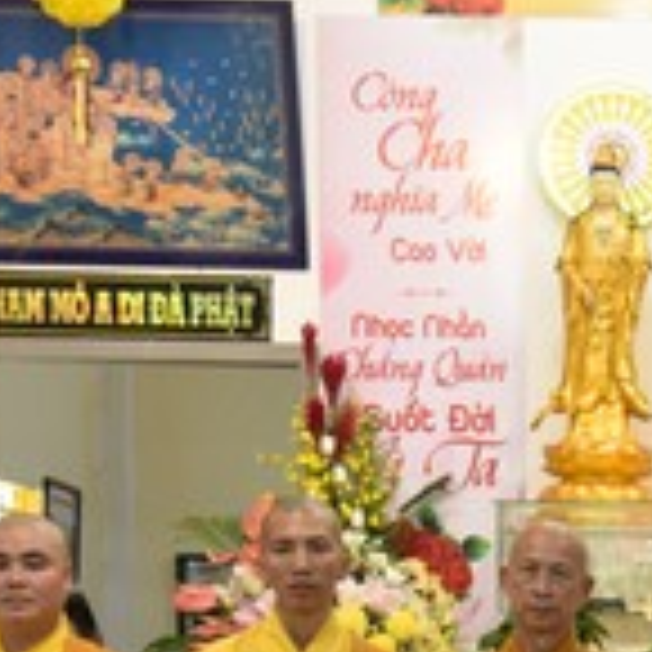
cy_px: 854
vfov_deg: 11.7
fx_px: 3090
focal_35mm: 145
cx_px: 958
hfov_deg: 11.6
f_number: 4
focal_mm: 38
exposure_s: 1/60
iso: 450
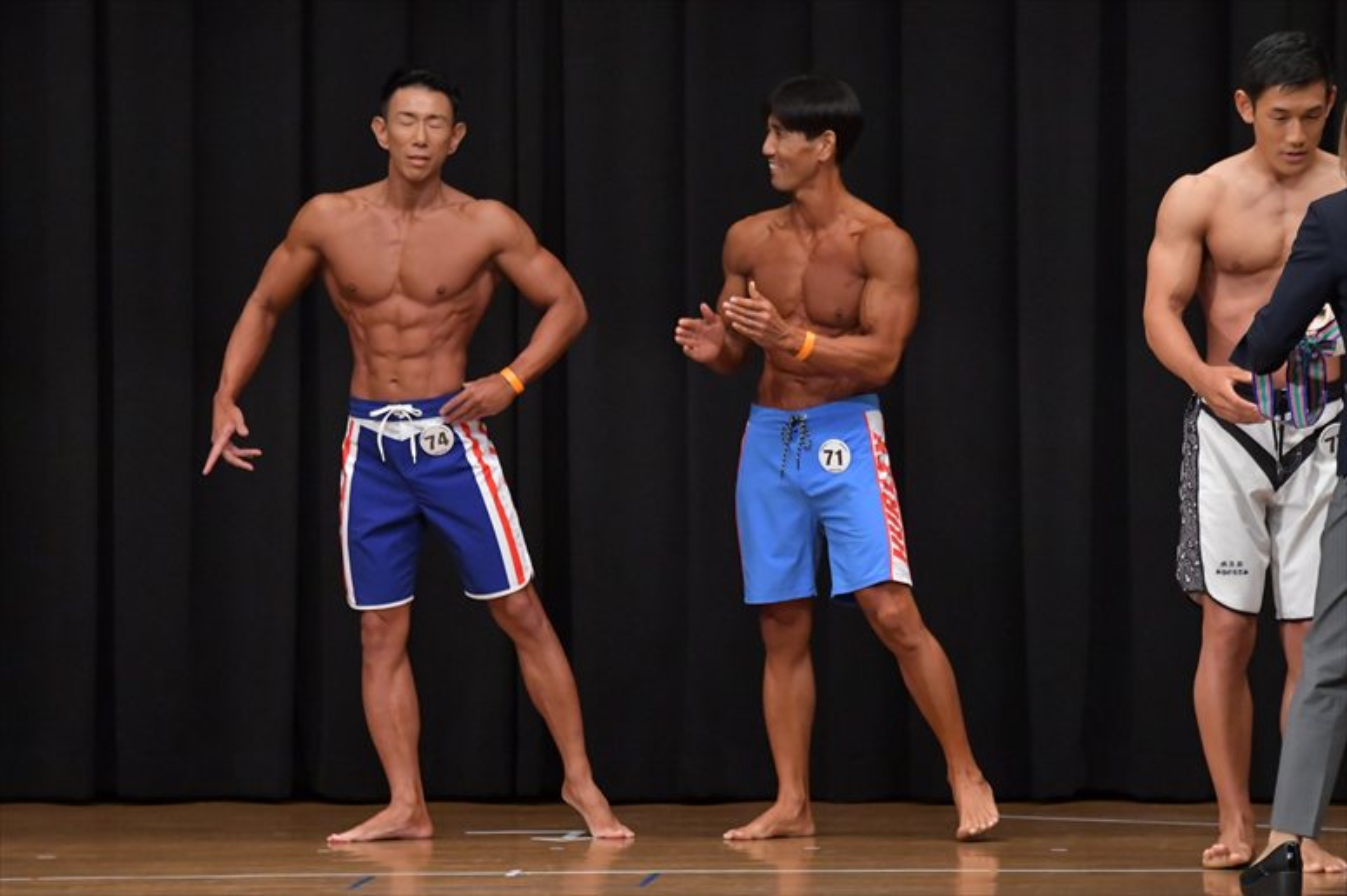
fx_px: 9537
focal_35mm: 255
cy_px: 448
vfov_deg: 5.4
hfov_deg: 8.1
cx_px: 674
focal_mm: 170
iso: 6400
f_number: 5.6
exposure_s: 1/400
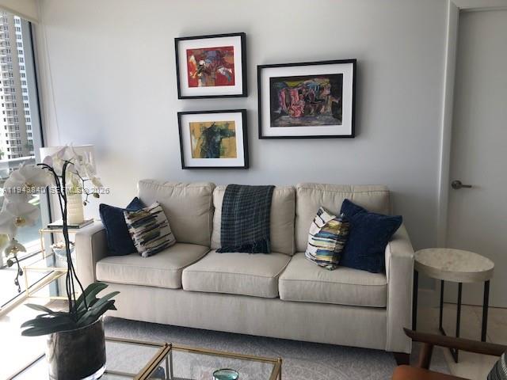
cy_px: 190
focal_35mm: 28
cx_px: 254
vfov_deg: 49.7
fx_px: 410
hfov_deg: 63.4
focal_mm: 3.99
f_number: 1.8
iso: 20
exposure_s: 1/141
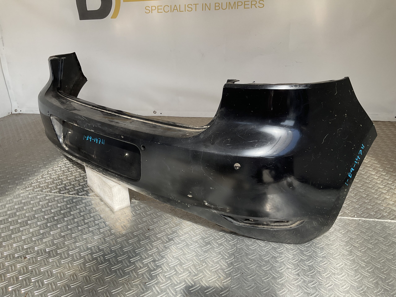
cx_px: 198
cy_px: 148
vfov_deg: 48.2
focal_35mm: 29
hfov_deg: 61.7
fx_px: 332
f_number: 1.8
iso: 16
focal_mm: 3
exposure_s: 1/428
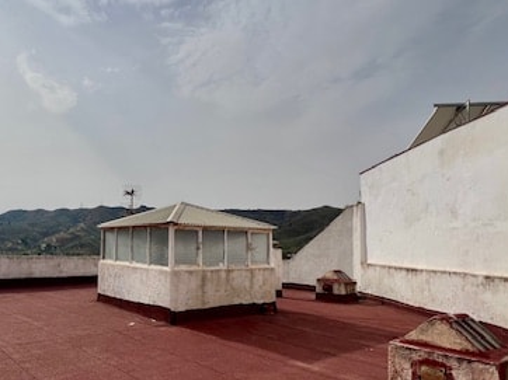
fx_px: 337
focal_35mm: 23
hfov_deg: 68.8
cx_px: 123
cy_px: 224
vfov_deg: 58.4
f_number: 1.8
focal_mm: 1.57
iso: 40
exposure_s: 1/5000
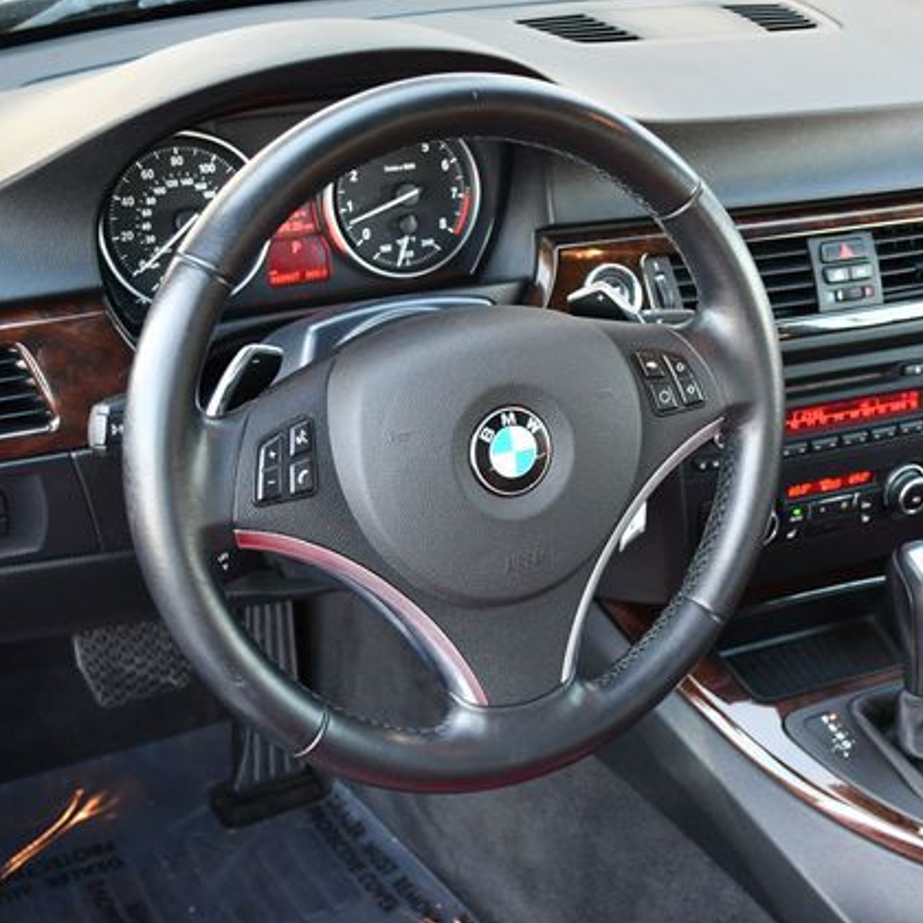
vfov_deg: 30.0
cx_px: 593
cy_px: 459
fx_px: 1720
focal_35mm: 57
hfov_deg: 29.9
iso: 1100
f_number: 3.8
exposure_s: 1/125
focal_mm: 22
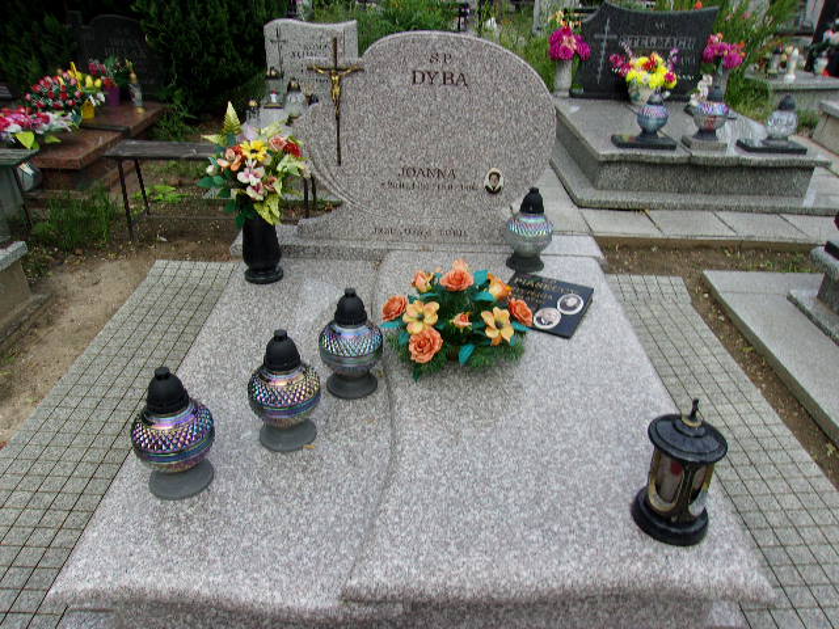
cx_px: 420
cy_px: 314
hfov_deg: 65.3
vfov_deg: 51.4
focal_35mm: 27
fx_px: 654
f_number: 10.4
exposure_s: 1/56
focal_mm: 4.9
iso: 80
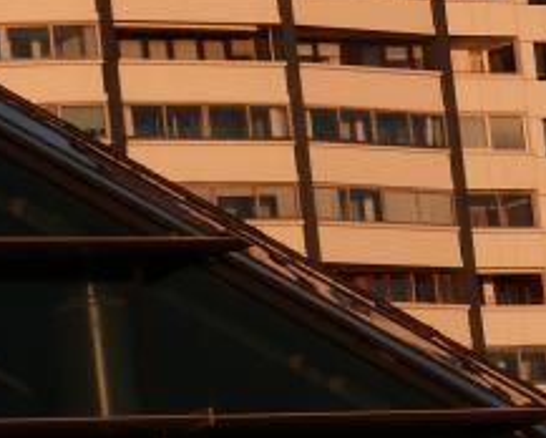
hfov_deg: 4.5
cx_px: 732
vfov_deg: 3.6
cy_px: -267
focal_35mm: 431
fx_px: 6971
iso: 100
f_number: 5.6
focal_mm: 21.6
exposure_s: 1/400
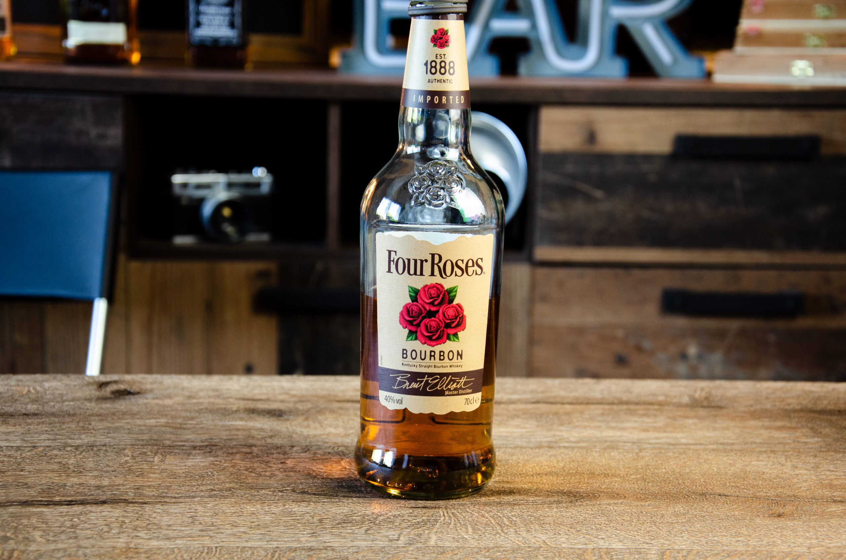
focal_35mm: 75
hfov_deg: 27.0
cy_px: 280
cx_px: 423
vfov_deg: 18.1
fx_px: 1759
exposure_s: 1/30
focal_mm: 50
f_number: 5
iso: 800
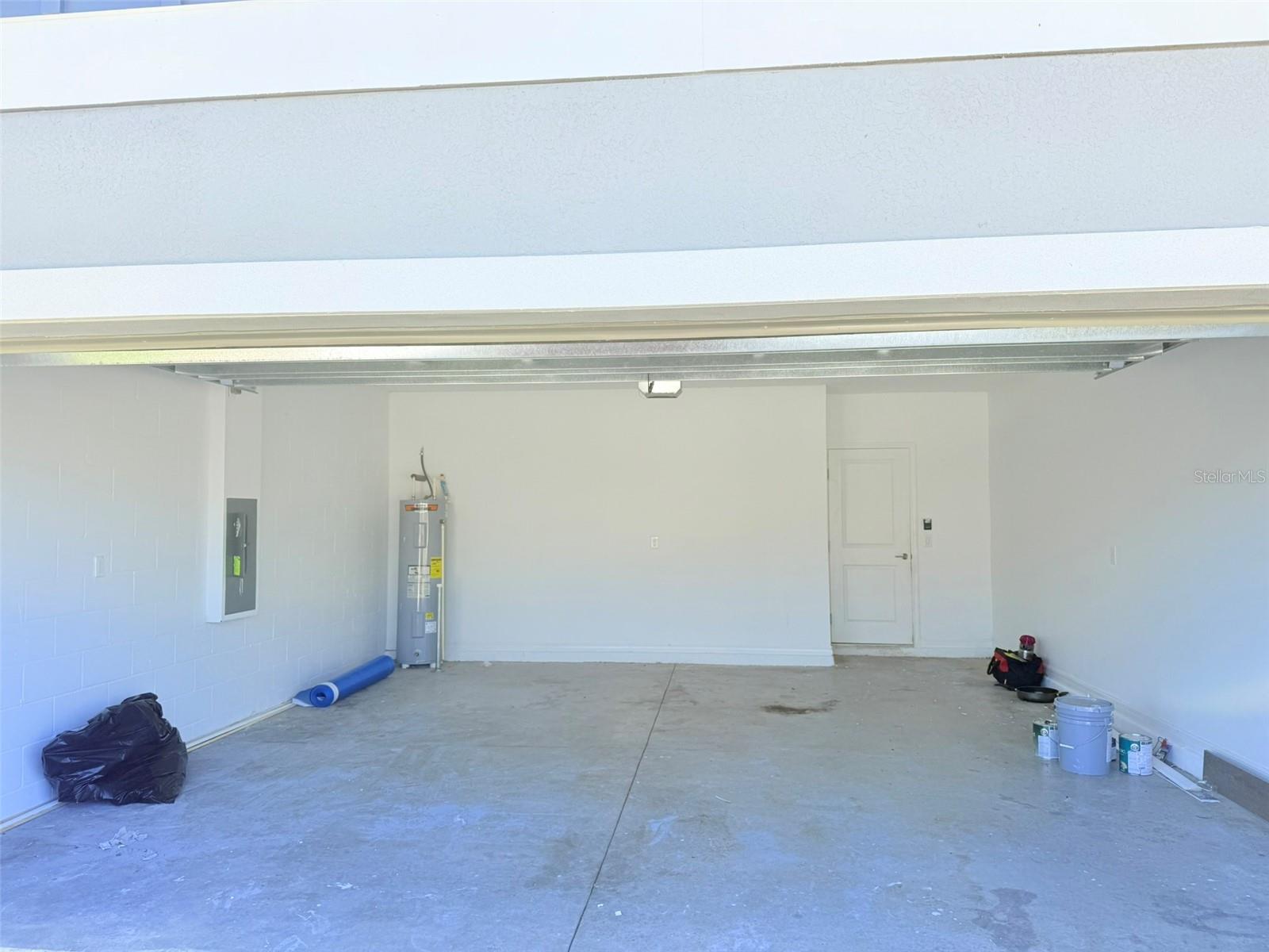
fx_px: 880
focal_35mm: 24
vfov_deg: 56.8
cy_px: 476
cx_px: 634
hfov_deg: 71.6
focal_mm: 6.76
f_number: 1.78
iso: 80
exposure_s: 1/1091
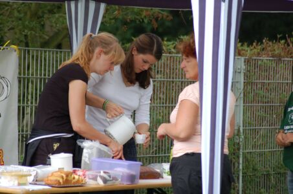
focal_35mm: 255
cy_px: 97
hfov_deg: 8.1
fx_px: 2071
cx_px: 146
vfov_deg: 5.4
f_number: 4.8
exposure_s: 1/500
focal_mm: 170
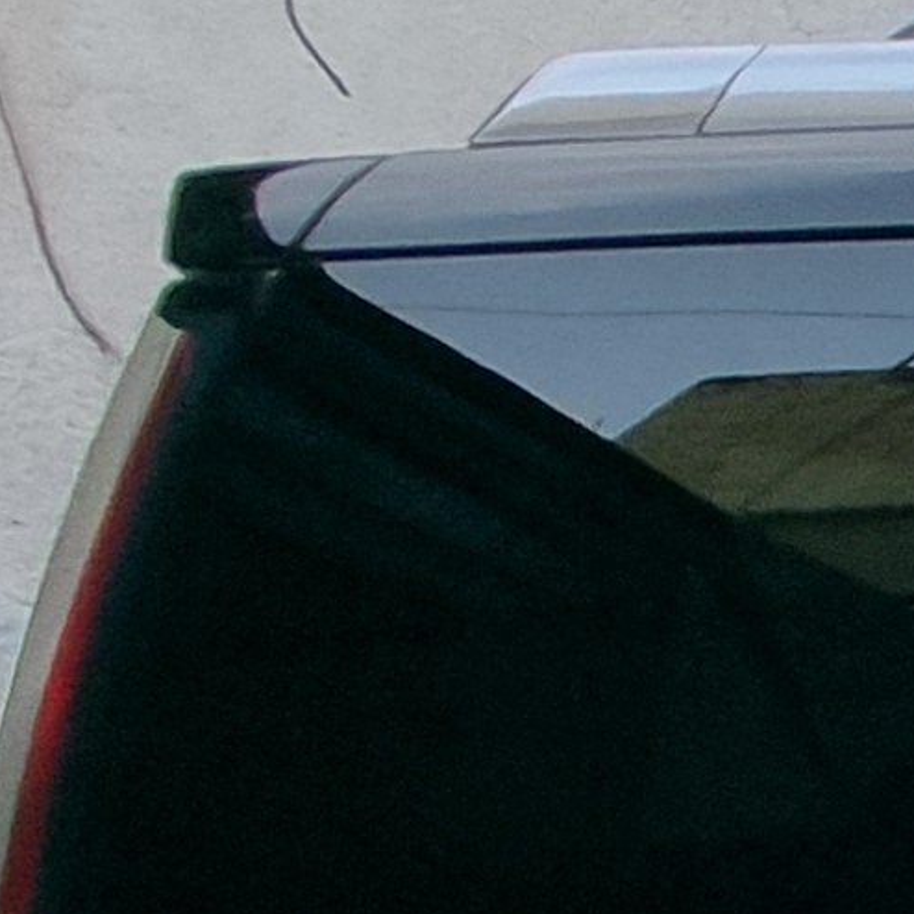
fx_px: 2778
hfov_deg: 8.2
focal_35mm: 93
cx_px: 3636
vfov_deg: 15.0
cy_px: 1850
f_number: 2.2
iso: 50
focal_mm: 2.2
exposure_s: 1/1264
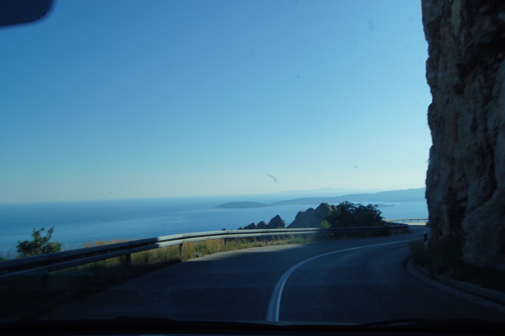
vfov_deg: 39.9
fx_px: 462
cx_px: 252
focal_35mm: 33
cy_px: 168
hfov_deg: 57.3
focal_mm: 22
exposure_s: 1/80
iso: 100
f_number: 11
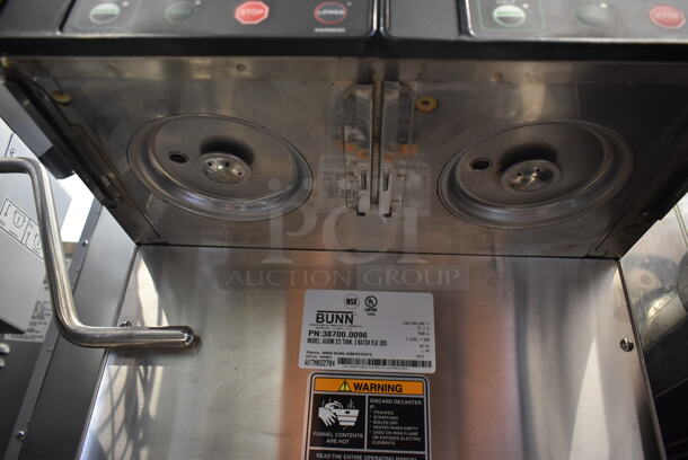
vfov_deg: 48.0
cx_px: 344
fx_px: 516
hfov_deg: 67.3
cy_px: 230
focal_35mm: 27
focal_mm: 18
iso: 1000
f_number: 3.5
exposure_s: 1/30
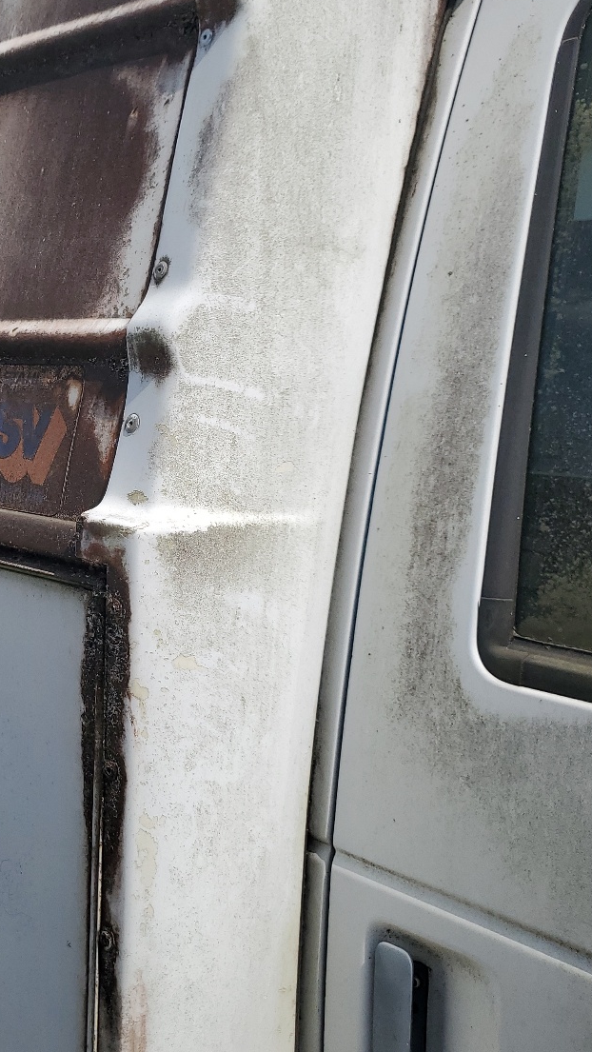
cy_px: 488
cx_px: -3
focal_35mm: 41
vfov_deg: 49.4
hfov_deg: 27.3
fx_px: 1144
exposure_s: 1/10000
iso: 50
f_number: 1.5
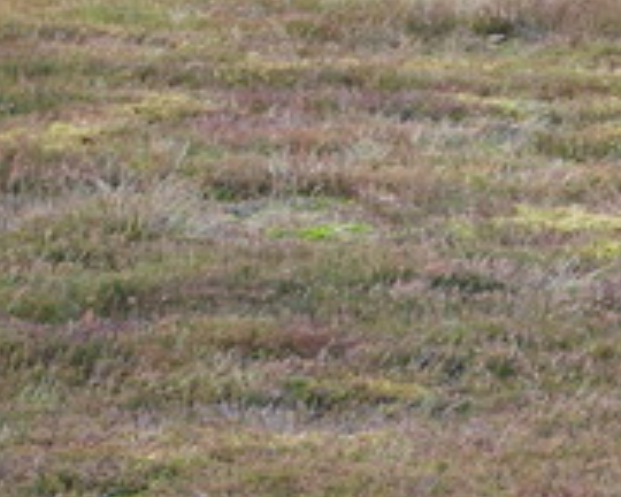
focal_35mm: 364
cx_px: 1011
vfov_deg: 4.2
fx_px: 6690
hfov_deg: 5.3
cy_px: 825
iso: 75
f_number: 5.1
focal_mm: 22.2
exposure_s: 1/60
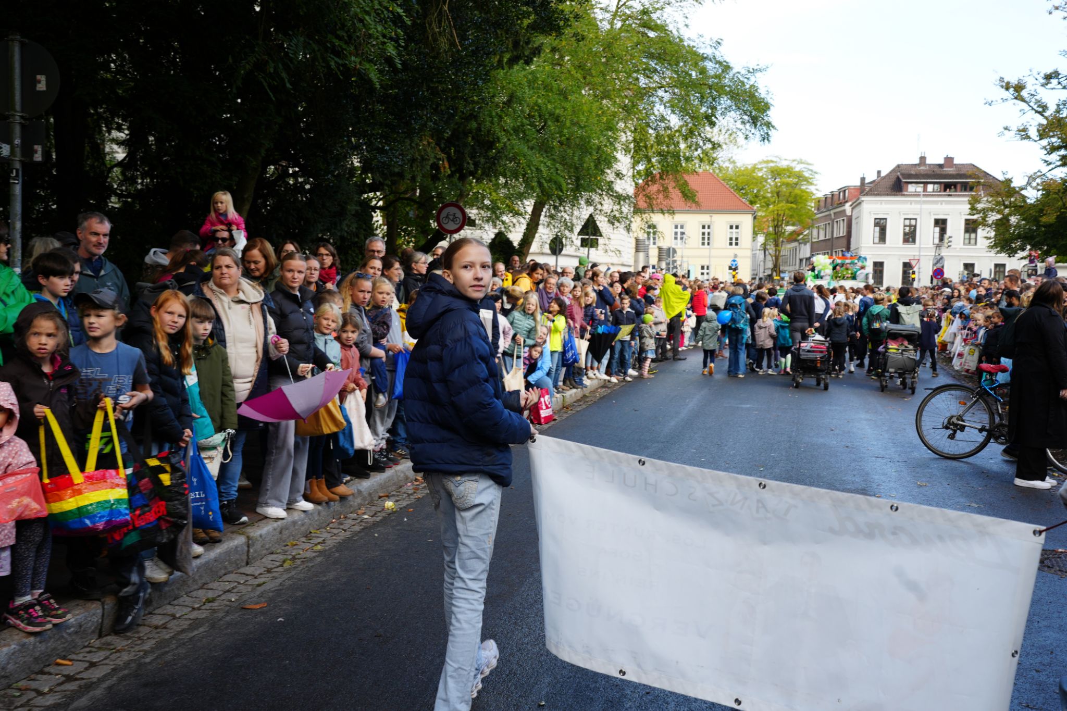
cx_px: 534
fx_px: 1185
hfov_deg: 48.5
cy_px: 356
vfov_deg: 33.4
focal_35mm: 40
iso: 200
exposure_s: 1/125
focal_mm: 40
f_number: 7.1
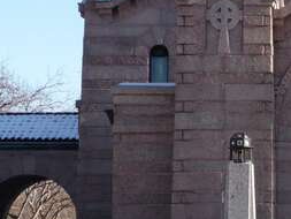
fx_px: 1463
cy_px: 78
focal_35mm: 174
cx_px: 396
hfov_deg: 11.0
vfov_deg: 8.5
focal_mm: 9.3
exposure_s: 1/400
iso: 100
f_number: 4.3
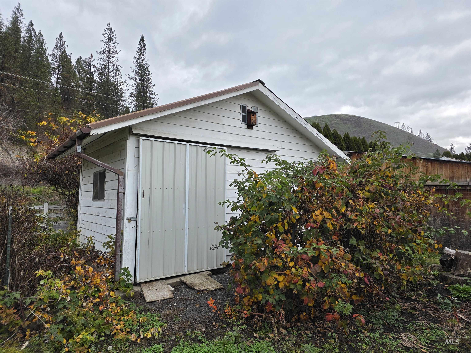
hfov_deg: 73.9
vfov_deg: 58.9
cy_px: 176
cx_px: 236
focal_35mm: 23
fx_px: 313
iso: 50
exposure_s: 1/359
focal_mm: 6.3
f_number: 1.7
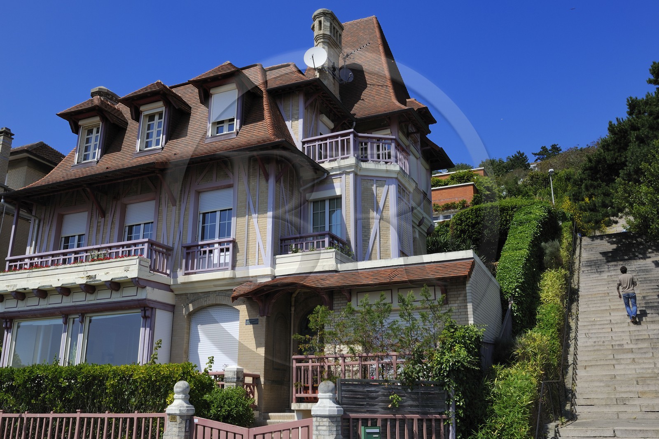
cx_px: 330
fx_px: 586
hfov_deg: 58.7
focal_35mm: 32
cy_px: 220
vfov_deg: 41.1
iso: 200
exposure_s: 1/250
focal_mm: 32
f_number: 13
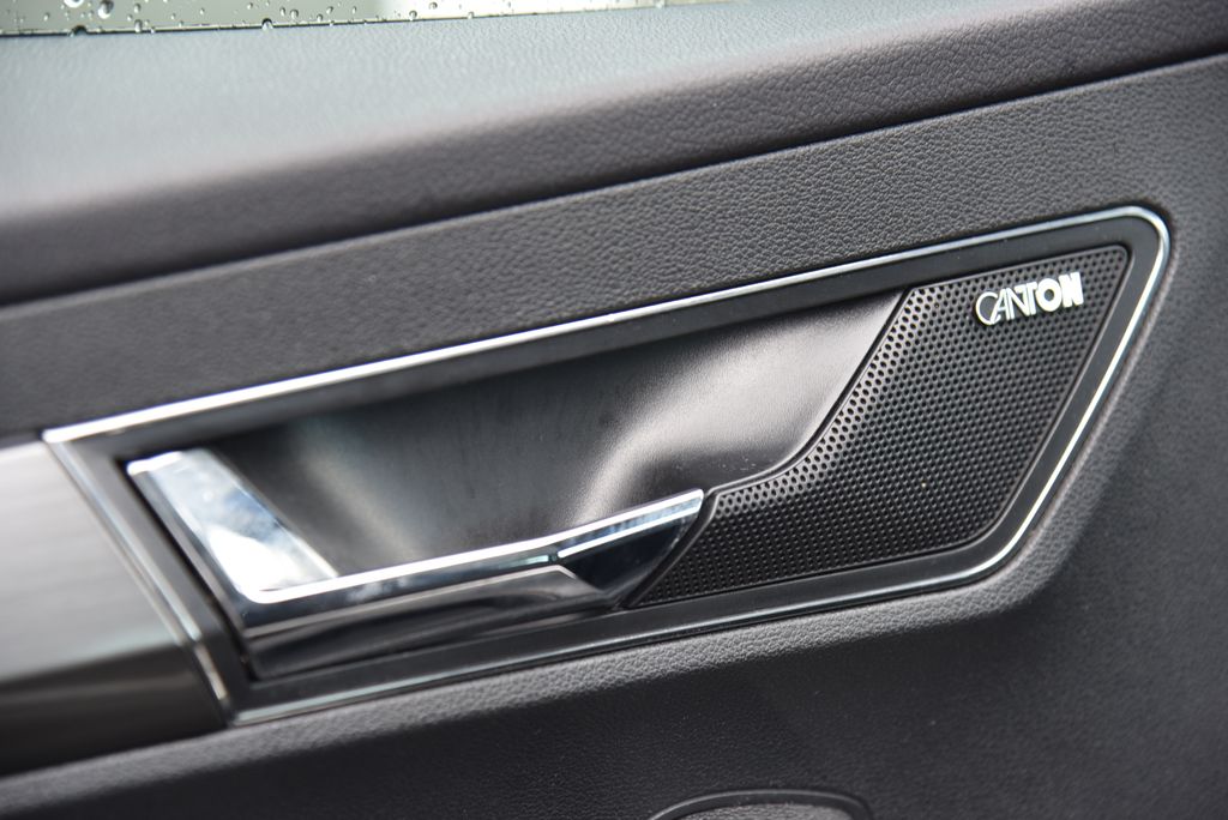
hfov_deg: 17.1
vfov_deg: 11.4
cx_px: 614
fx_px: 4095
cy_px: 410
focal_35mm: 120
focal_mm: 120
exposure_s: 1/80
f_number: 4.5
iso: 500
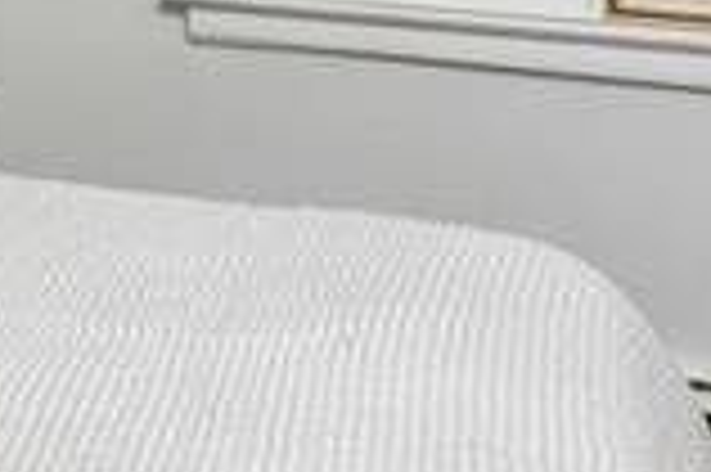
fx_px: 1795
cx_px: -284
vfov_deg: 13.9
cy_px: -265
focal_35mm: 91
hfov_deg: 20.0
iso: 200
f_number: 11
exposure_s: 1/30
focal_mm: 14
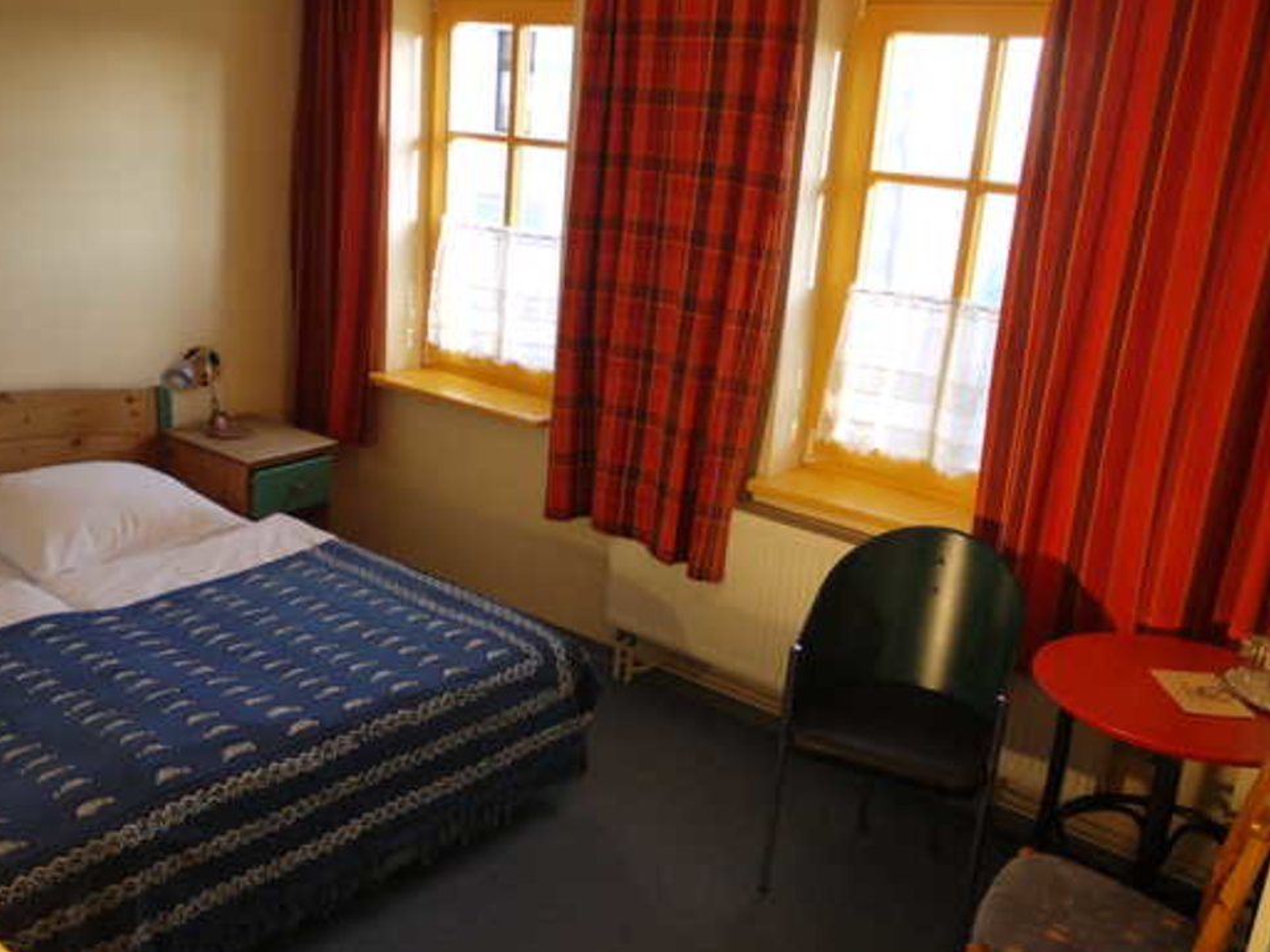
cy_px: 508
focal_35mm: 35
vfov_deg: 40.7
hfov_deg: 52.3
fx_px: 1284
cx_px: 517
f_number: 3.5
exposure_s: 1/30
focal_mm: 14
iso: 125
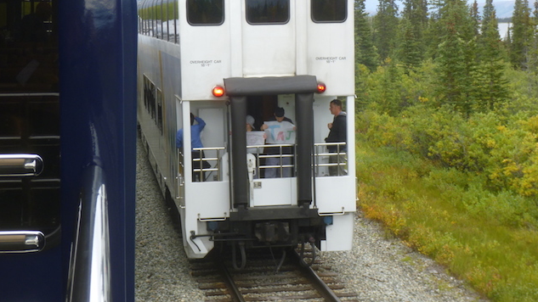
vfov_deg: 15.9
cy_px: 135
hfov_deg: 27.9
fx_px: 1084
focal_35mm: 76
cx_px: 268
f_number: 4.6
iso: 100
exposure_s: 1/100
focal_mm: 12.3
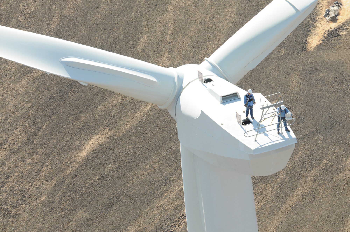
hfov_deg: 9.5
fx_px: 2112
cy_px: 116
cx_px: 175
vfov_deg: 6.3
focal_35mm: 218
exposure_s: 1/500
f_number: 11
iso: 400
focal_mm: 145
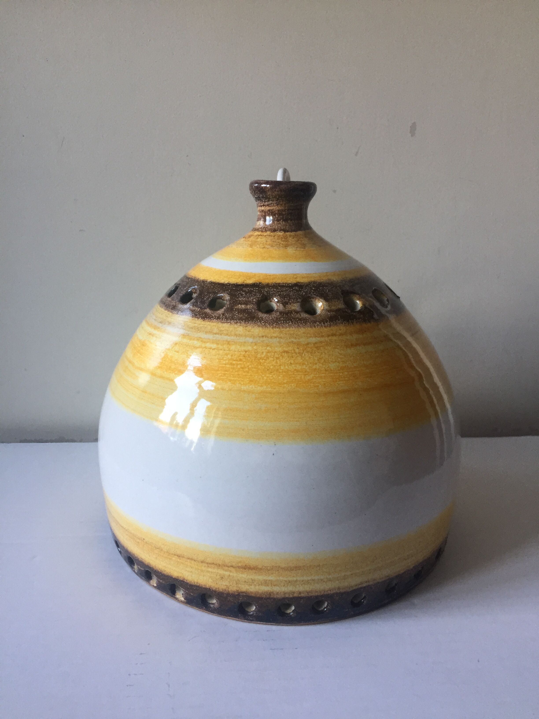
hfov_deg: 48.2
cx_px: 270
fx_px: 602
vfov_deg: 61.7
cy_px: 360
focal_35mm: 29
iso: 64
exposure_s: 1/33
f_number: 2.2
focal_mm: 4.15
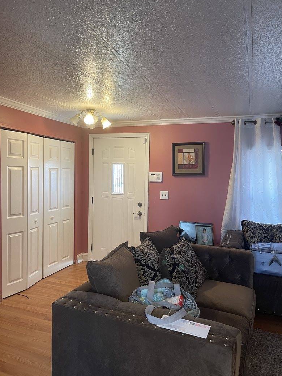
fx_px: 293
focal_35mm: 27
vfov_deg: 65.3
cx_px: 138
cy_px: 190
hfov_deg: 51.3
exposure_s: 1/60
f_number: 1.6
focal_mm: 5.1
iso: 160
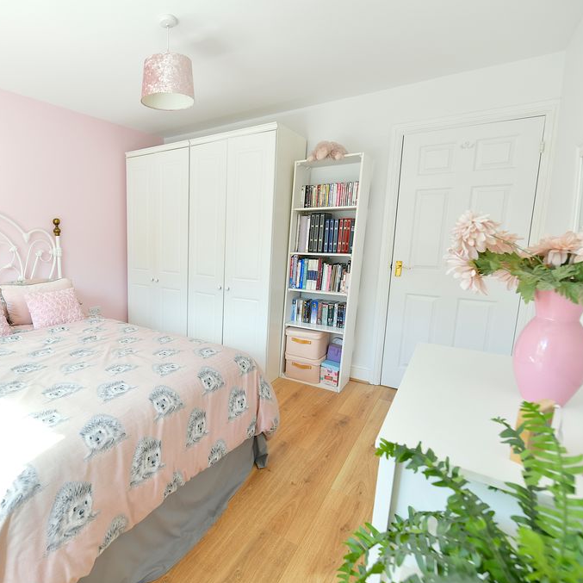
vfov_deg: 80.7
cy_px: 293
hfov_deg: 76.4
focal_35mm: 18
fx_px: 343
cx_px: 166
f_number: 5.6
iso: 160
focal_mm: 14
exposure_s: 1/125
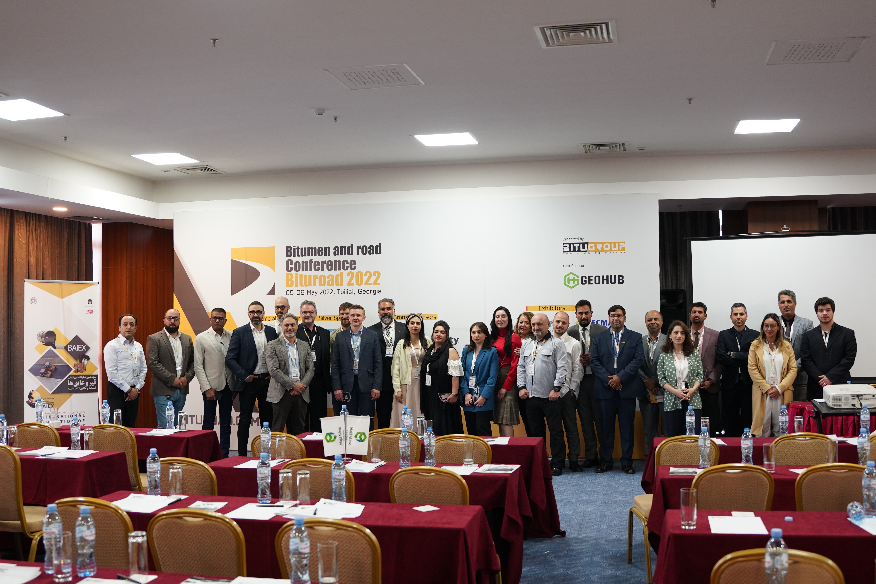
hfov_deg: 53.1
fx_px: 876
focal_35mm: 36
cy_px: 292
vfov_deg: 36.9
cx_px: 438
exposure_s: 1/40
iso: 800
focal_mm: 24
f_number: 2.8
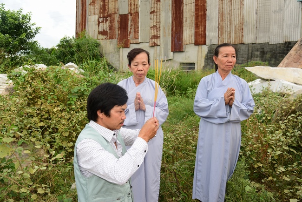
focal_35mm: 31
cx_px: 151
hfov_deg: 60.3
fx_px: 260
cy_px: 101
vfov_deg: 42.4
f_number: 5.6
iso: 250
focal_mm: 31
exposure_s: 1/125
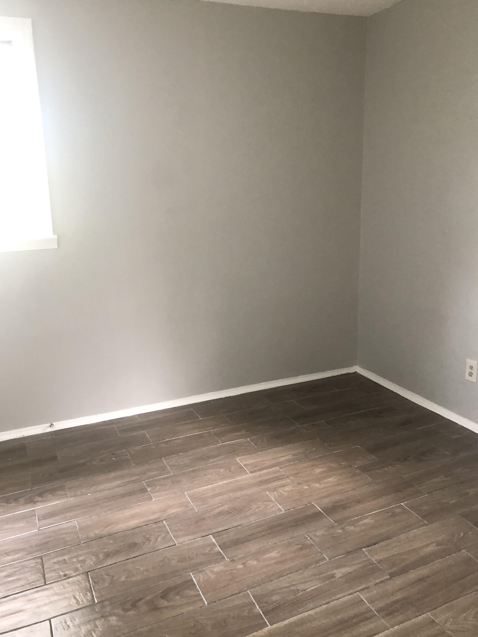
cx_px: 238
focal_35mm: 29
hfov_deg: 48.2
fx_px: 534
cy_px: 308
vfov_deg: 61.7
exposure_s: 1/15
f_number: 1.8
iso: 80
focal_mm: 3.99
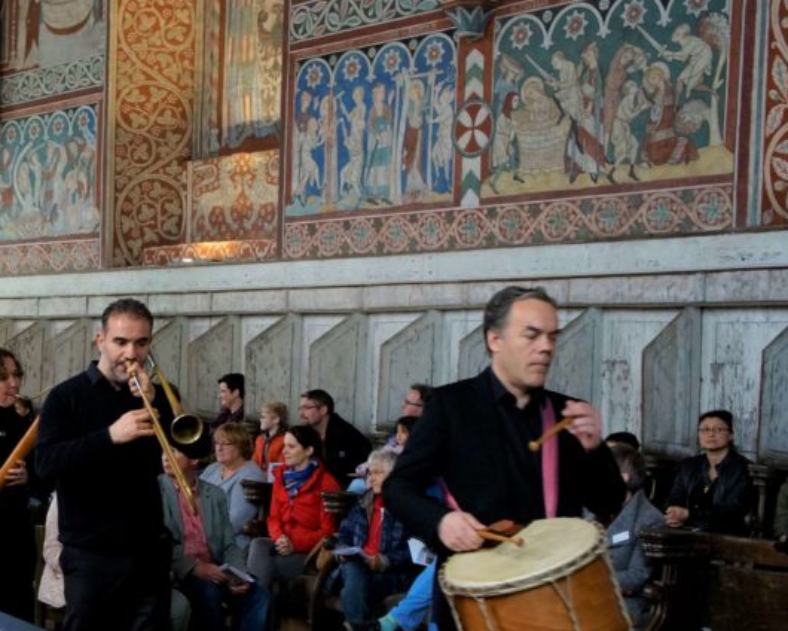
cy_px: 418
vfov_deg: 22.4
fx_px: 1584
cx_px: 54
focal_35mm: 68
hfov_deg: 26.8
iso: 1000
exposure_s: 1/60
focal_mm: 25
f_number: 4
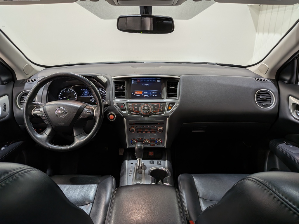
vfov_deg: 56.8
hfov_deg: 71.6
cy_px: 112
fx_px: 207
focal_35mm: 24
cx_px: 150
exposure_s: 1/121
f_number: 1.7
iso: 30
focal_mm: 4.53
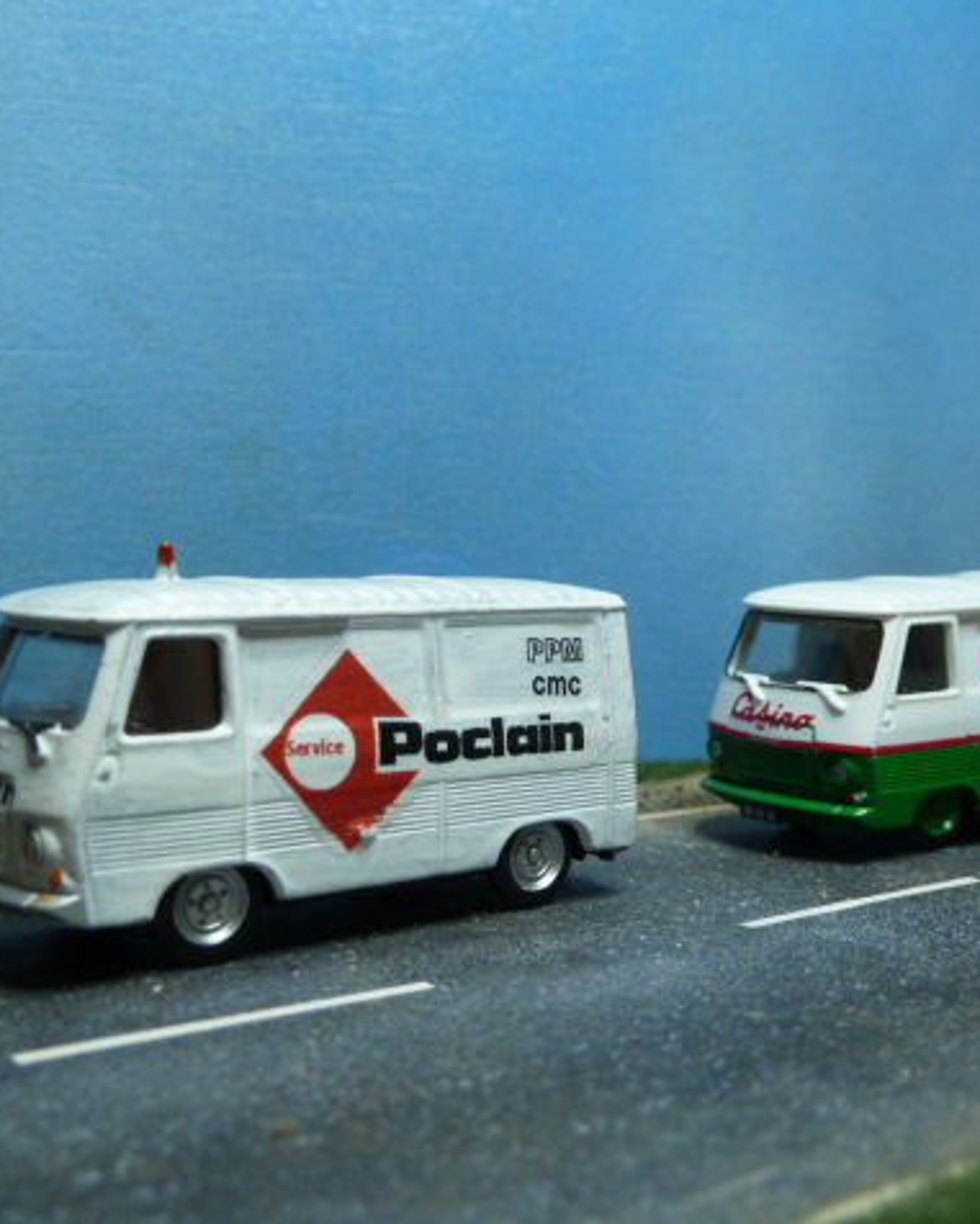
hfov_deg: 35.7
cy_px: 615
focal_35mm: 42
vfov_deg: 43.8
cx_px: 476
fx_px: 1522
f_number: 3.5
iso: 250
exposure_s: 1/30
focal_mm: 5.3
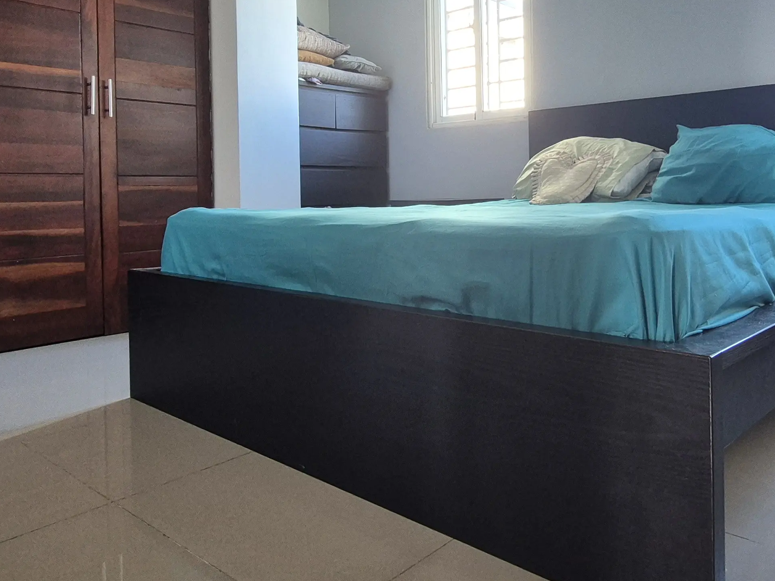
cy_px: 207
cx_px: 442
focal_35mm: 27
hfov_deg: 65.0
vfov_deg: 50.7
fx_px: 604
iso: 250
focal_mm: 2.2
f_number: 2.2
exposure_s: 1/60
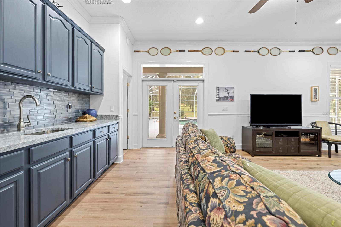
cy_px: 114
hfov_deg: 104.3
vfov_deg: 81.2
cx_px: 170
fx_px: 133
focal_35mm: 14
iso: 320
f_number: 8
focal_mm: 14
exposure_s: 1/1.25
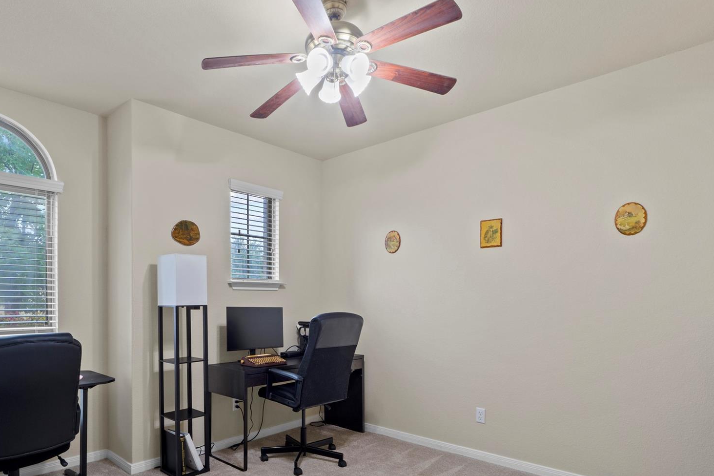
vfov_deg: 58.5
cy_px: 306
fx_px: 416
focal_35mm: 21
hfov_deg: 80.4
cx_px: 291
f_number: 11
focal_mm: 10
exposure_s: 2.5
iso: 250
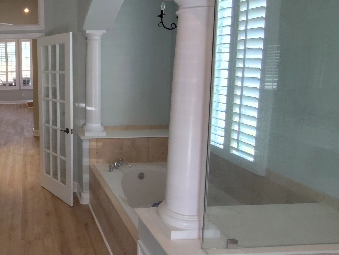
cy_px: 101
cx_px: 35
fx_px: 304
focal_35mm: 31
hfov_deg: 51.6
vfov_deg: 45.2
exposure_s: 1/60
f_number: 2.2
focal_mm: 1.66
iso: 375
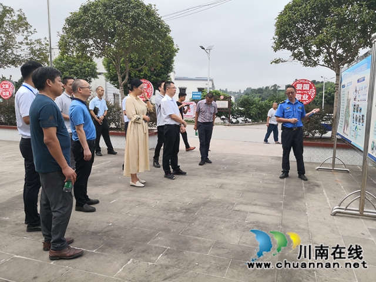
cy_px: 141
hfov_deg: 65.3
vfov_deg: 51.4
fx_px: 293
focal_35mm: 27
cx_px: 188
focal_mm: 3.95
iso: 50
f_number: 1.6
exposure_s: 1/710
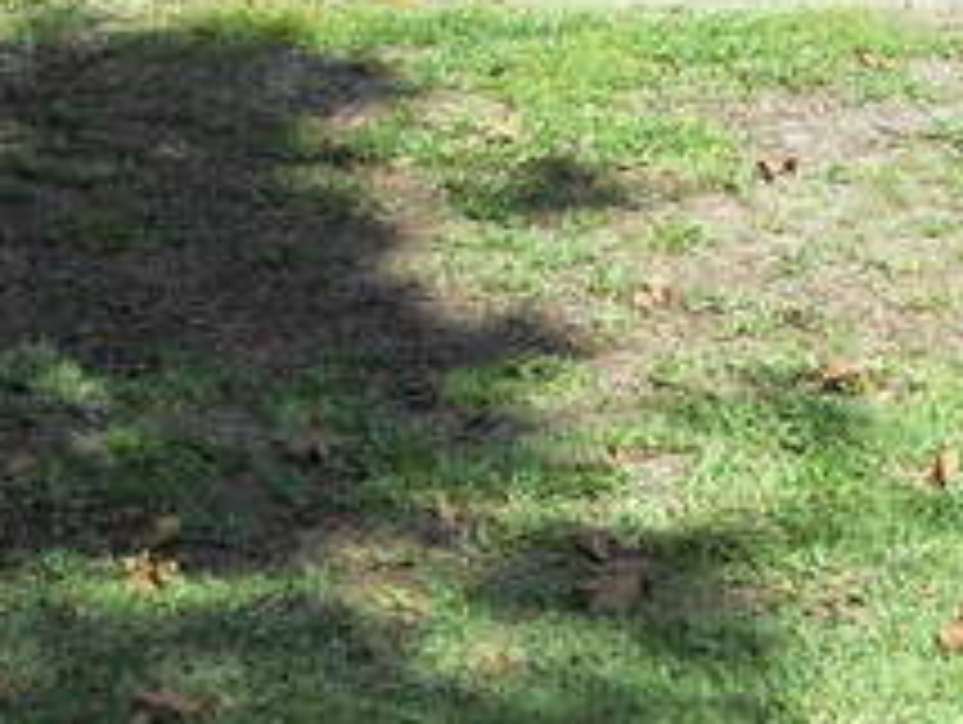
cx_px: 468
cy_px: -315
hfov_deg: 11.5
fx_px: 4790
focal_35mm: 172
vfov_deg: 8.5
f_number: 3
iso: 80
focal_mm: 6.4
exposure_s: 1/640
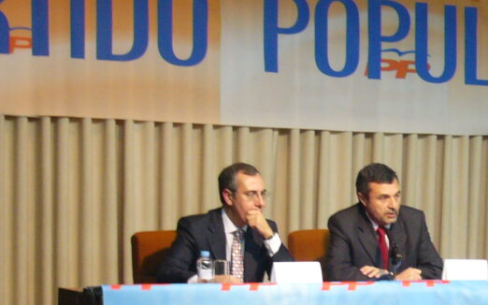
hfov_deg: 17.7
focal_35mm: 117
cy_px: 294
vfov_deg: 11.1
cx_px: 396
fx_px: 1556
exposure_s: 1/8
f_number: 3.7
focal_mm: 10
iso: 200
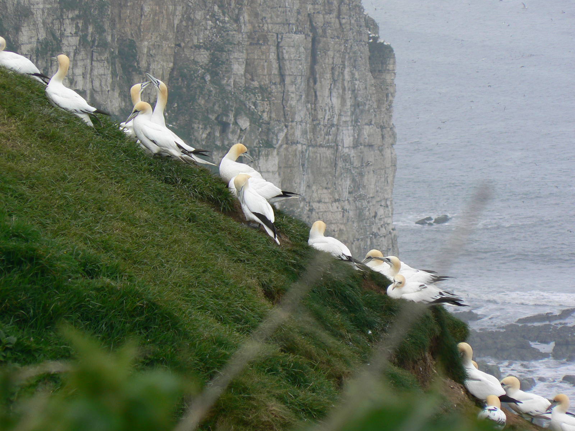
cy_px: 216
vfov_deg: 4.6
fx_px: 5399
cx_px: 288
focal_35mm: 325
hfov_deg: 6.1
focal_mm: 54.2
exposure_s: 1/500
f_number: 5.6
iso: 80
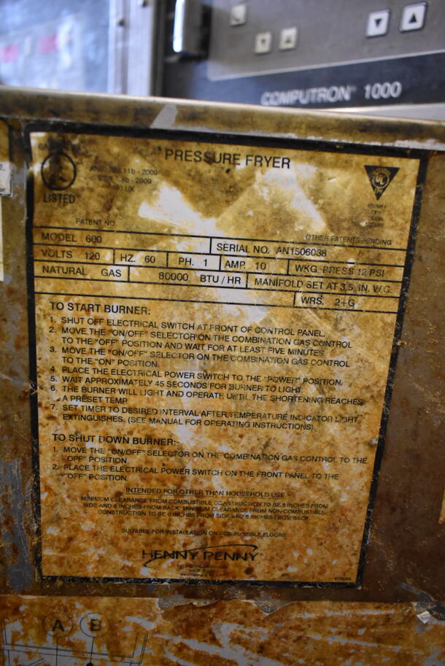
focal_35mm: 27
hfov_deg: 48.0
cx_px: 222
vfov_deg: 67.3
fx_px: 500
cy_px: 333
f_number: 3.5
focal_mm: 18
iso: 2500
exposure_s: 1/125
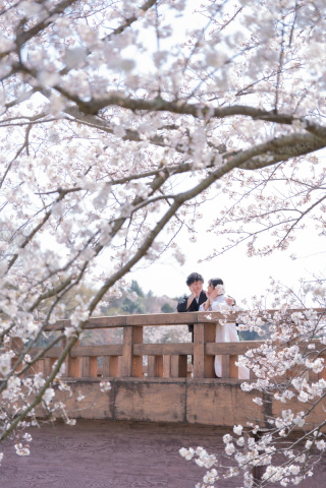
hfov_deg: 15.2
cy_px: 244
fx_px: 1222
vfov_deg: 22.6
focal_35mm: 90
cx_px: 163
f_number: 2.8
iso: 50
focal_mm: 90
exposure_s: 1/500
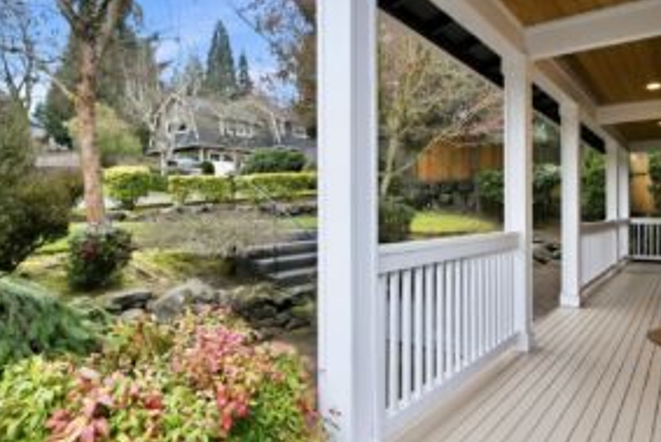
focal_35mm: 24
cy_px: 198
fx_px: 441
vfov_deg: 53.1
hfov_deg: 73.2
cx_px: 385
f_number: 9
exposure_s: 1/13
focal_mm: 17
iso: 400
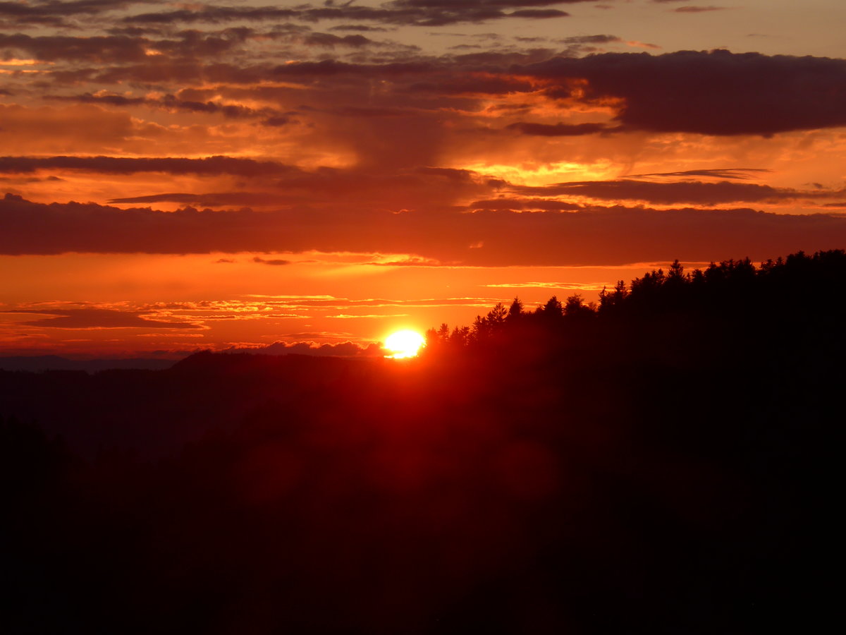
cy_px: 318
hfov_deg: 8.9
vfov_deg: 6.7
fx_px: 5426
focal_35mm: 222
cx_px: 423
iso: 80
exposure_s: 1/160
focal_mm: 42.8
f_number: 5.9
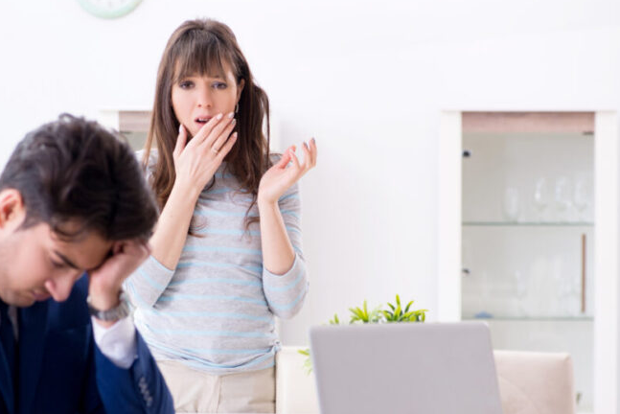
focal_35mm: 138
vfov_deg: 9.9
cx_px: 227
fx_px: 2378
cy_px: 236
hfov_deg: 14.8
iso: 160
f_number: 5.6
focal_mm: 105
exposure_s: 1/100
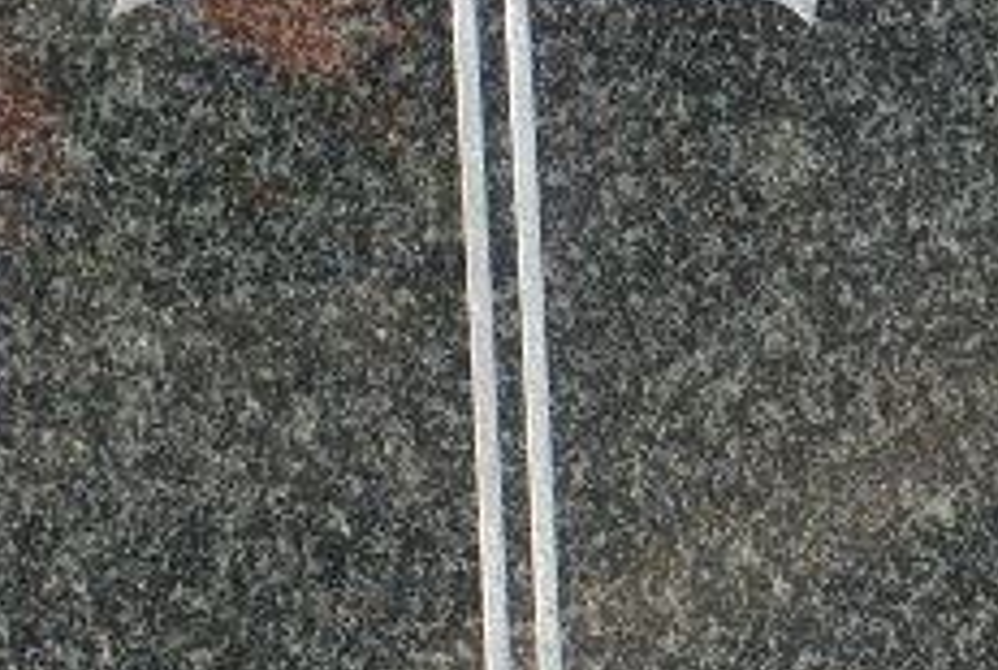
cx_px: 1840
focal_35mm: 413
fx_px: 11471
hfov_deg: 4.9
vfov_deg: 3.3
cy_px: 469
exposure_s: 1/125
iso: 200
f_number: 7.1
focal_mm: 62
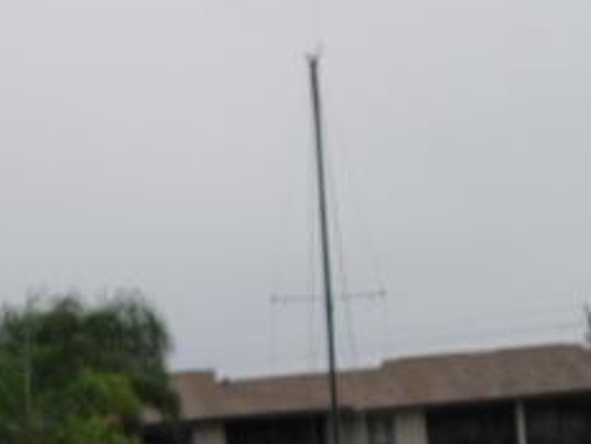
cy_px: 576
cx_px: -38
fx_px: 1691
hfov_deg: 19.1
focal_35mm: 99
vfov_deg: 14.3
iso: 100
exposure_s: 1/320
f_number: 3.1
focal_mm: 6.3
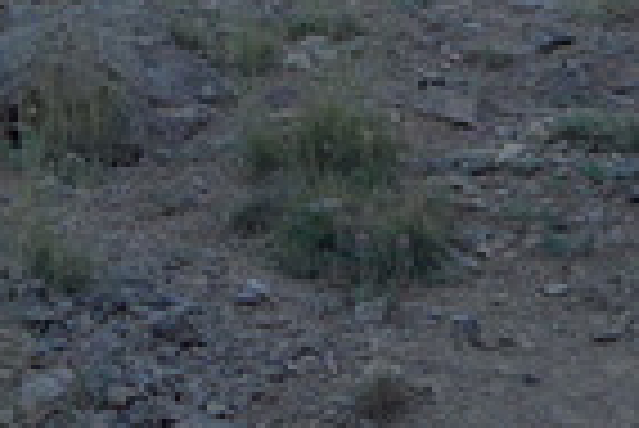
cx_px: -763
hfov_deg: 10.4
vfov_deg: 7.3
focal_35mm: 177
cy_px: -563
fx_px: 3145
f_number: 2.8
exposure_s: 1/125
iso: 125
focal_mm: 6.9
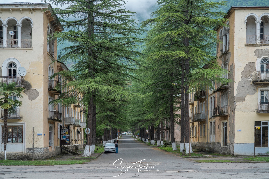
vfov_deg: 27.0
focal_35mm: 50
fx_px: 374
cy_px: 90
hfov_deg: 39.6
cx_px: 134
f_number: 4.5
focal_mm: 50
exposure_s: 1/250
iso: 400
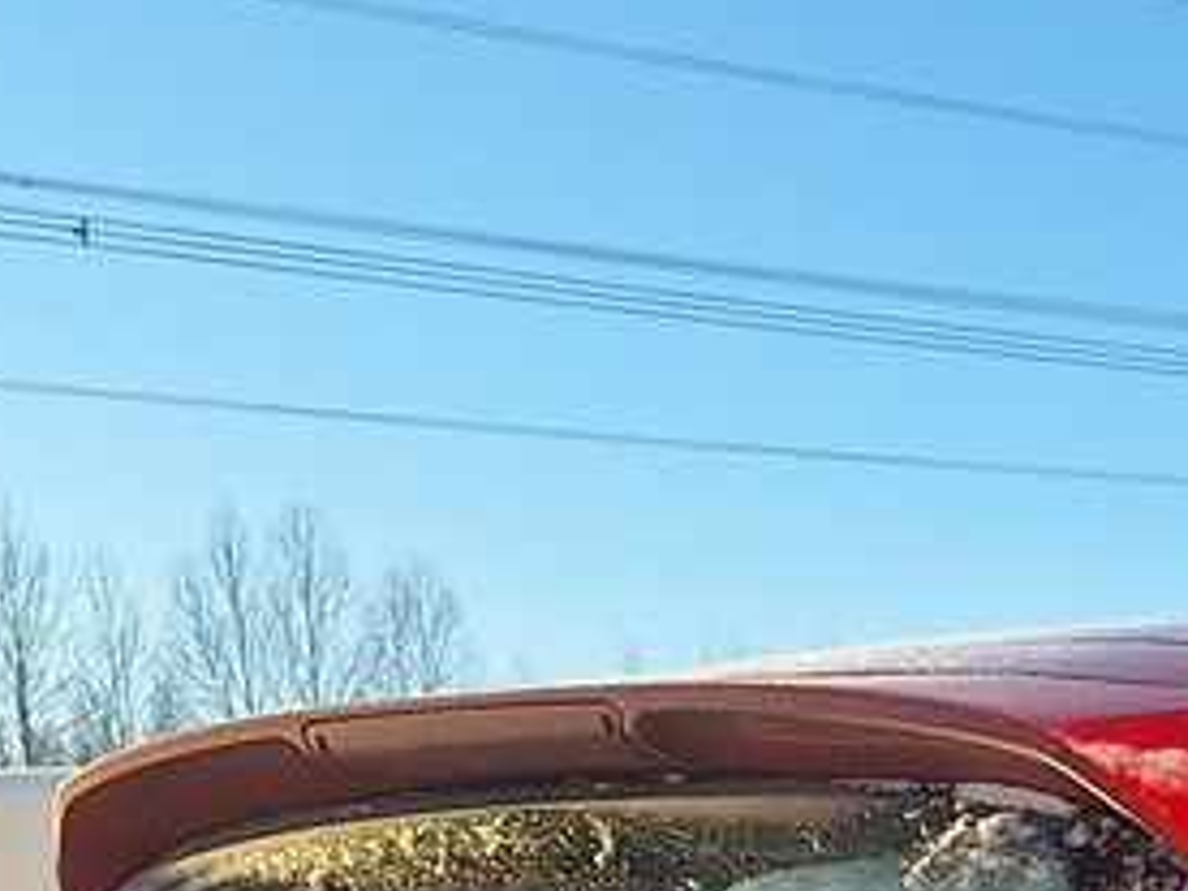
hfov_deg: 15.3
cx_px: 1726
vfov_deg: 11.1
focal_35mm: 120
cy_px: 1868
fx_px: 4118
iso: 40
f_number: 1.8
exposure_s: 1/1650
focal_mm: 5.54
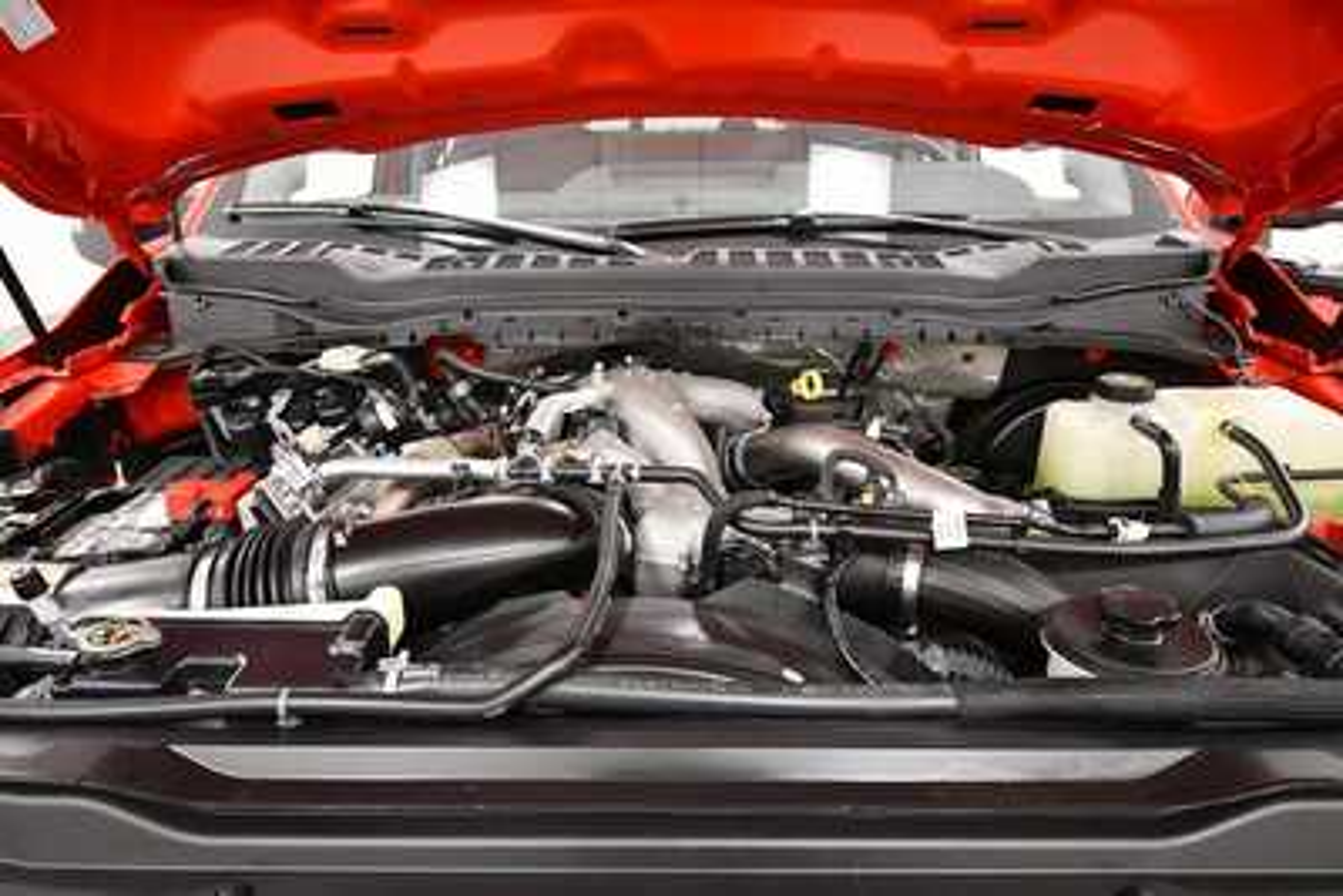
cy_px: 448
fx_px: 896
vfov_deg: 53.2
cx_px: 672
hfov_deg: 73.7
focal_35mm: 24
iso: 2800
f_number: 5.3
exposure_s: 1/125
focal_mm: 16
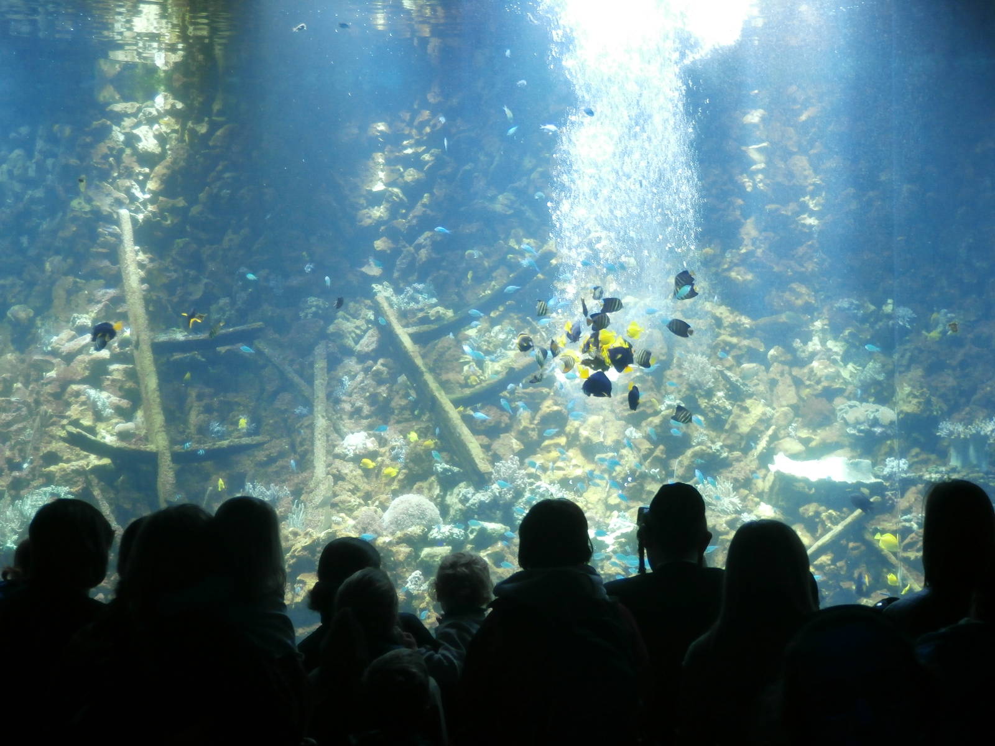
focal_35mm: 86
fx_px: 2472
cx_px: 498
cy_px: 373
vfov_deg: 17.2
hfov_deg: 22.8
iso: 200
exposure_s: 1/30
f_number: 5
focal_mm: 15.16
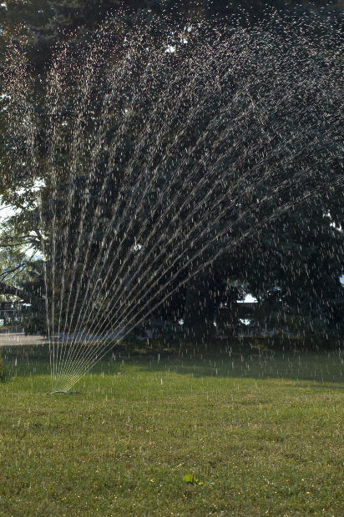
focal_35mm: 105
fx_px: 1508
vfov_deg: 19.5
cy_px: 258
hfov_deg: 13.0
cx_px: 172
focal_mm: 70
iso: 200
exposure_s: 1/200
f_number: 11
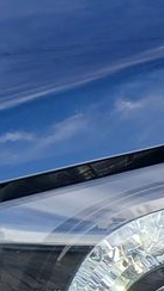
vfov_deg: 17.5
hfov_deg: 9.0
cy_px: 302
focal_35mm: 119
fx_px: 921
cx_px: 419
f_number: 1.8
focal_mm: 3.98
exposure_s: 1/100
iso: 40
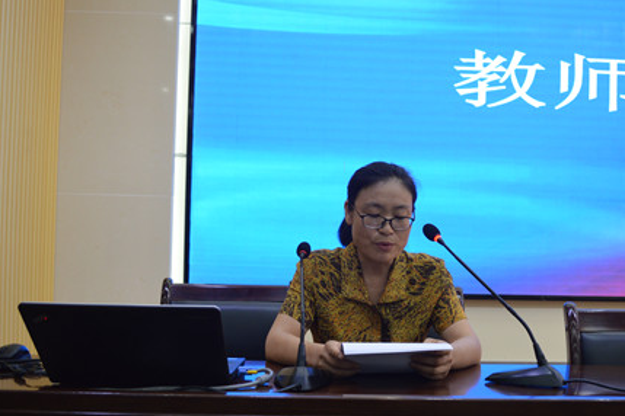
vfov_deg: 31.9
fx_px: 729
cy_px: 231
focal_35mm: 42
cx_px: 393
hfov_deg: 46.0
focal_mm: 20
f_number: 4
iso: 400
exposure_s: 1/60
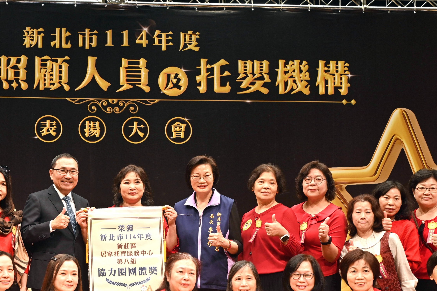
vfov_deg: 21.1
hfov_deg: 30.9
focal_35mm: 64
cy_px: 200
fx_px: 777
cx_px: 109
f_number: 4
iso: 320
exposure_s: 1/125
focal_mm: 32
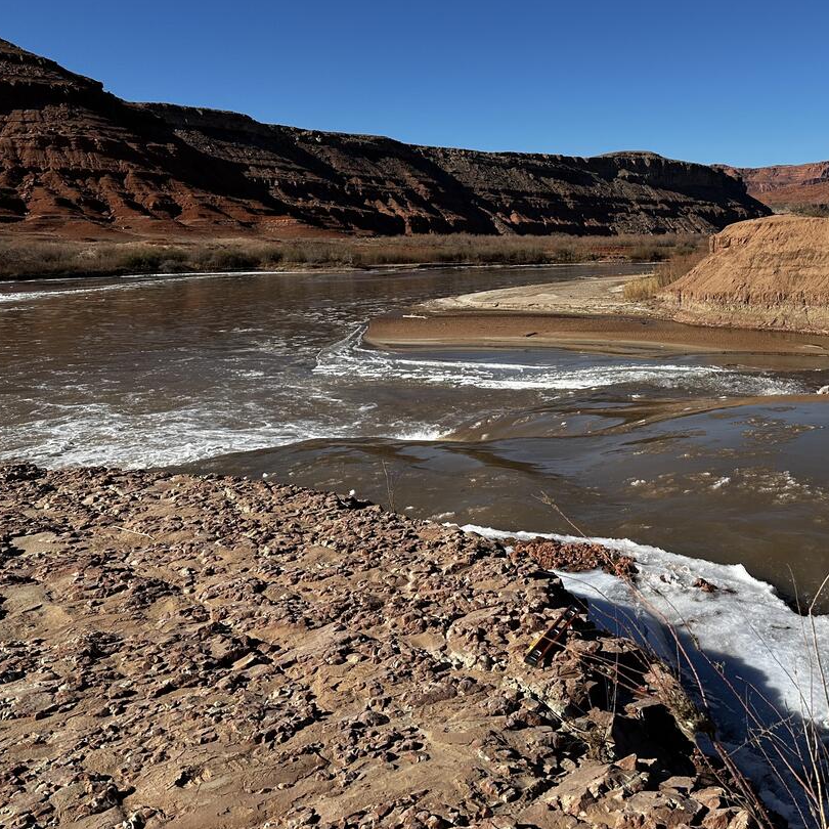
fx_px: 948
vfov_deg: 46.9
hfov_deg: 45.3
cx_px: 637
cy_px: 329
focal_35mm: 35
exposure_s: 1/5848
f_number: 1.78
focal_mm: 6.86
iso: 80
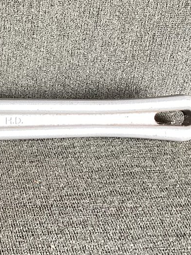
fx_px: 662
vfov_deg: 21.8
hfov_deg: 14.9
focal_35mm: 90
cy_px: 136
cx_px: -119
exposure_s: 1/50
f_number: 2.4
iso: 80
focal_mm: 3.3
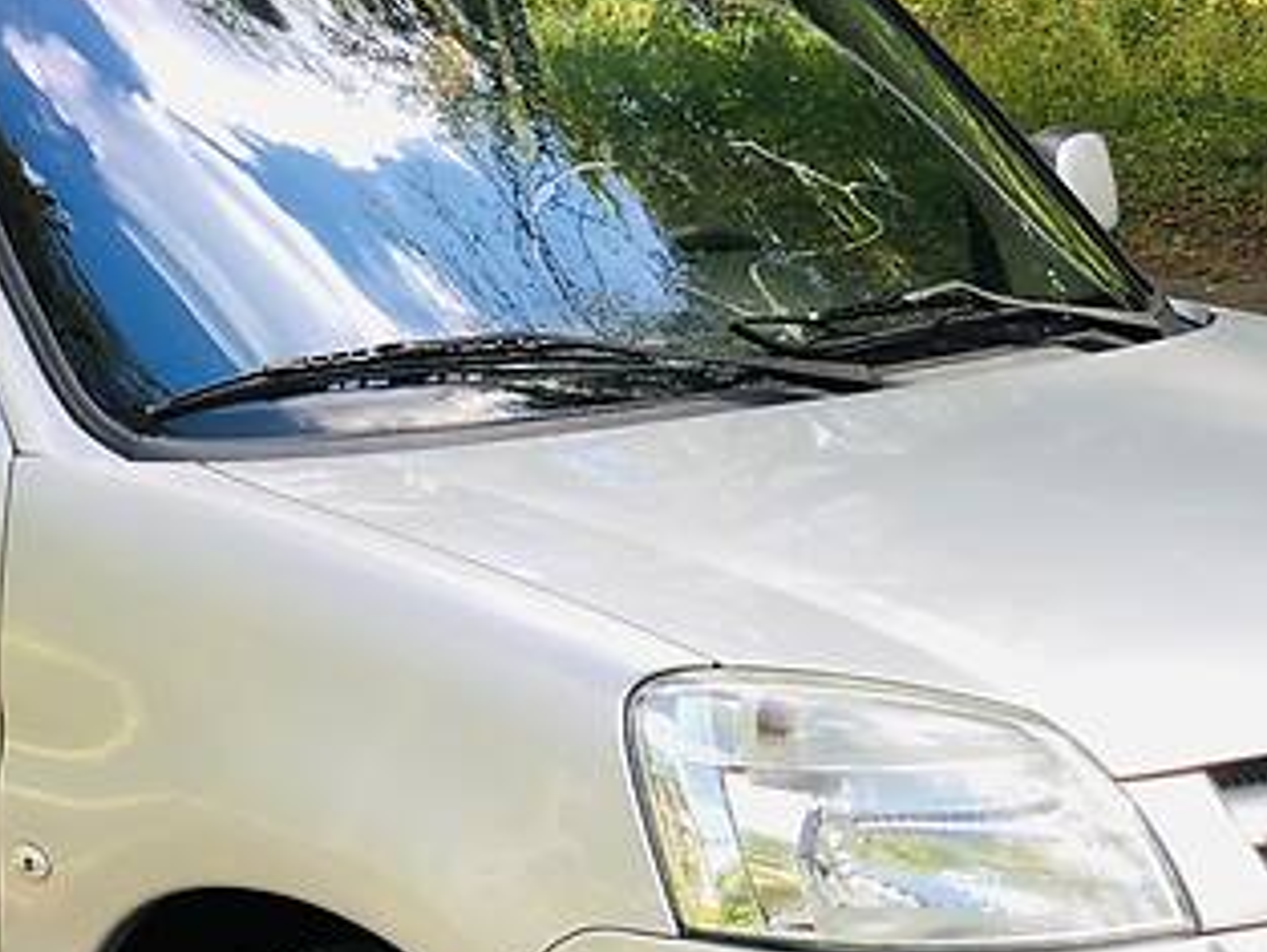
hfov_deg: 14.8
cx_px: 397
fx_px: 4870
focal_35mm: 133
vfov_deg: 11.1
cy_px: 664
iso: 16
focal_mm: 6
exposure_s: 1/122
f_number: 2.4
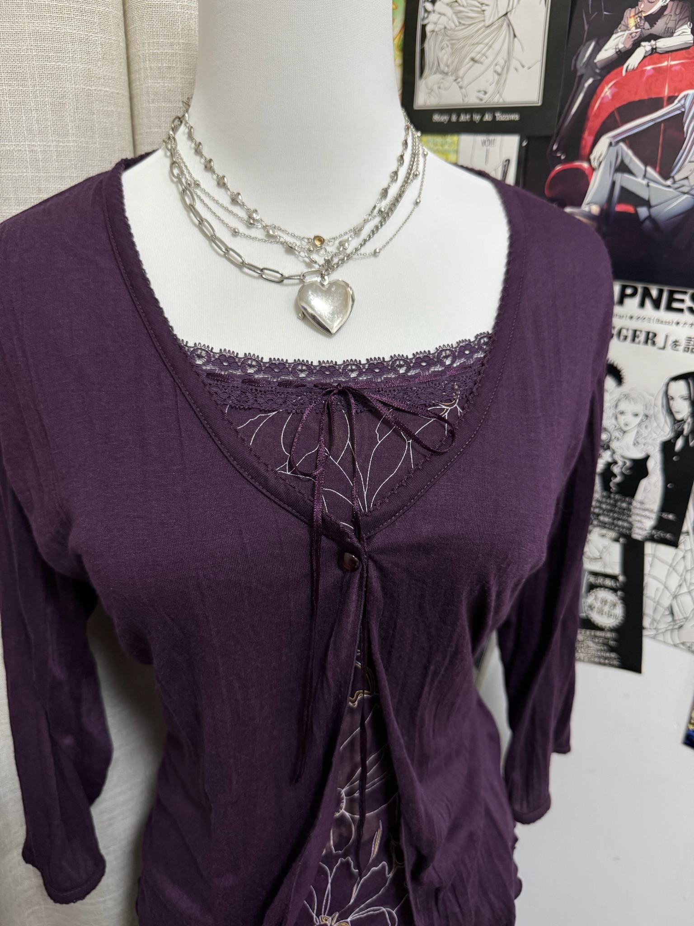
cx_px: 347
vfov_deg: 71.6
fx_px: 642
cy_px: 463
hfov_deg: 56.8
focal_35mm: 24
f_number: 1.78
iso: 320
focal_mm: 6.76
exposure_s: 1/60
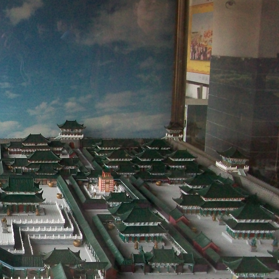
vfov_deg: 24.9
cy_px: 180
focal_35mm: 69
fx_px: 629
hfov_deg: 23.5
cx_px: -28
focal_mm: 5.7
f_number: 2.8
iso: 219
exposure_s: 1/60
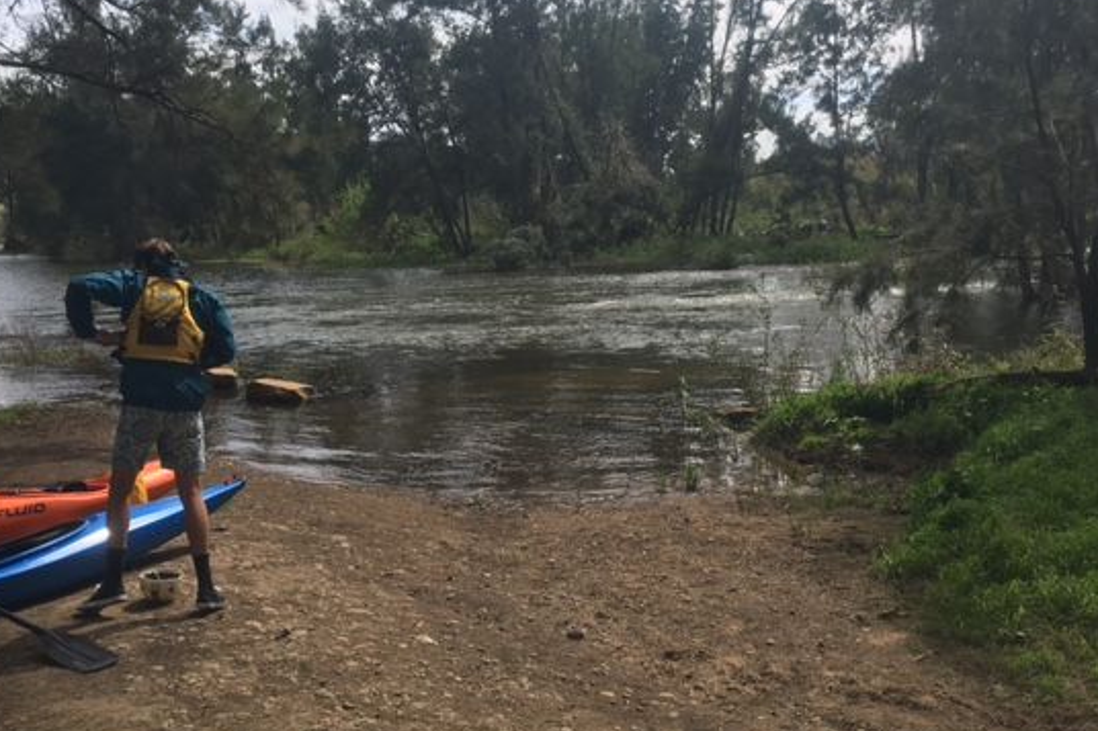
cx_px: 529
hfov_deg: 53.1
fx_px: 1098
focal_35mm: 36
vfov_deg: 36.8
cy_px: 334
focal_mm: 4.15
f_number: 2.2
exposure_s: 1/884
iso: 25
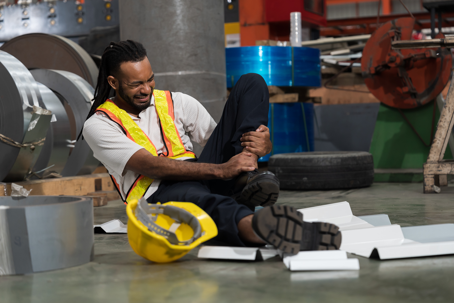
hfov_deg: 28.8
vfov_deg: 19.5
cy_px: 152
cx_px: 227
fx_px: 883
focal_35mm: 70
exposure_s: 1/250
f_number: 2.8
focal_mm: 70
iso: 800
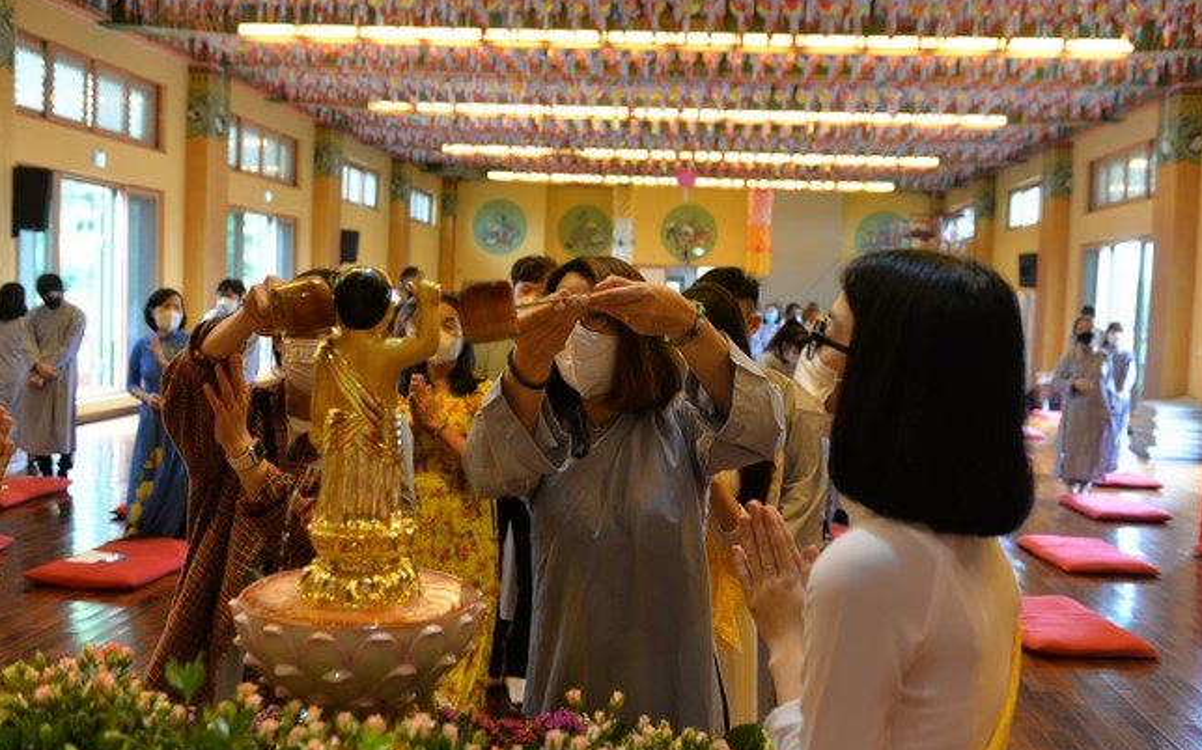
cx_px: 603
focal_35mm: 35
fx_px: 1146
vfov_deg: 36.2
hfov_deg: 55.3
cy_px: 354
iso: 800
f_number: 3.5
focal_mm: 34
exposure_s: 1/50
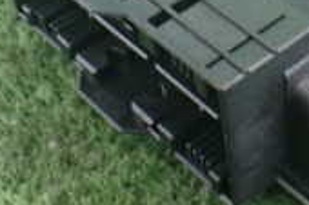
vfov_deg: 12.3
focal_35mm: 110
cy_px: 5
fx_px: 943
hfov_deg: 18.1
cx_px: 314
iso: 800
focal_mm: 5.4
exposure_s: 1/40
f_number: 2.3
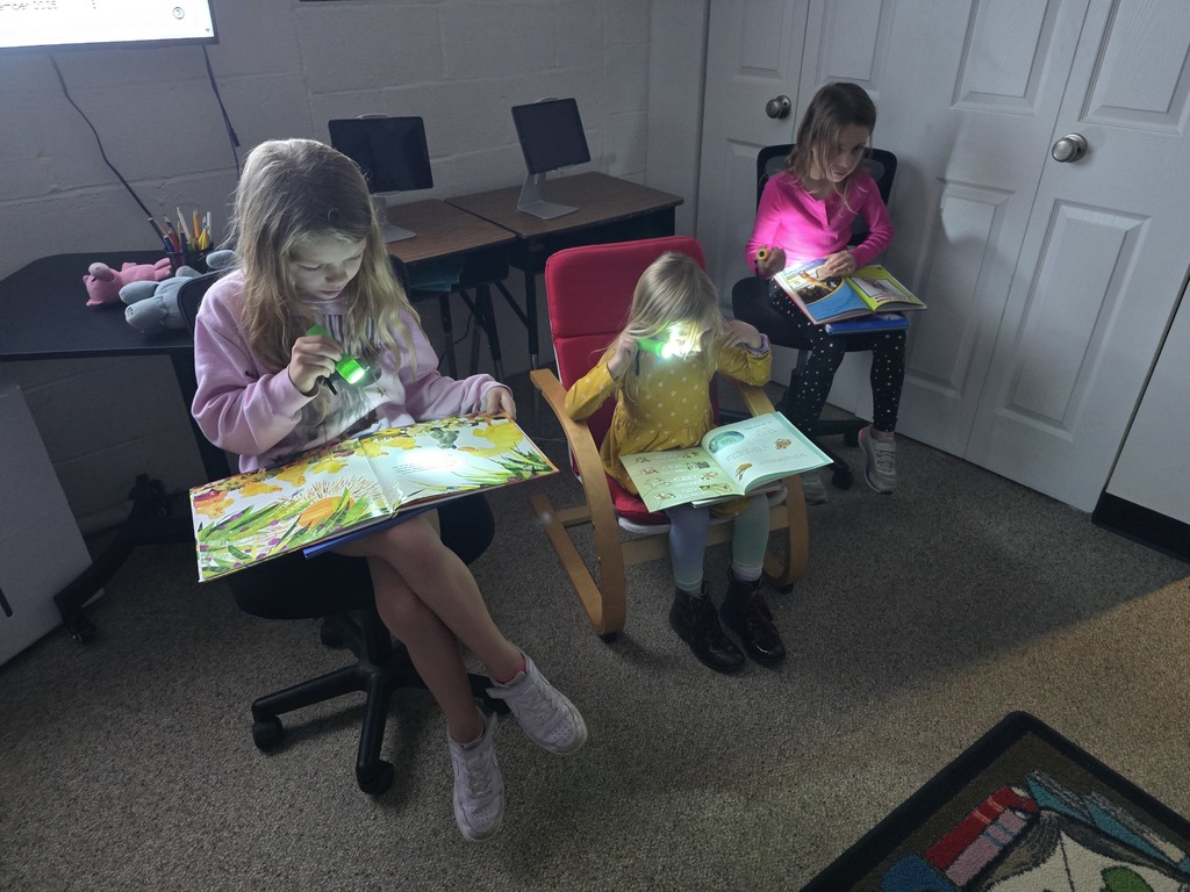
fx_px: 791
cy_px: 446
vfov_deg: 58.9
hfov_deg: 73.9
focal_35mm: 23
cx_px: 595
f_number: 1.7
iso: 1250
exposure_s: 1/20
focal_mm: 6.3
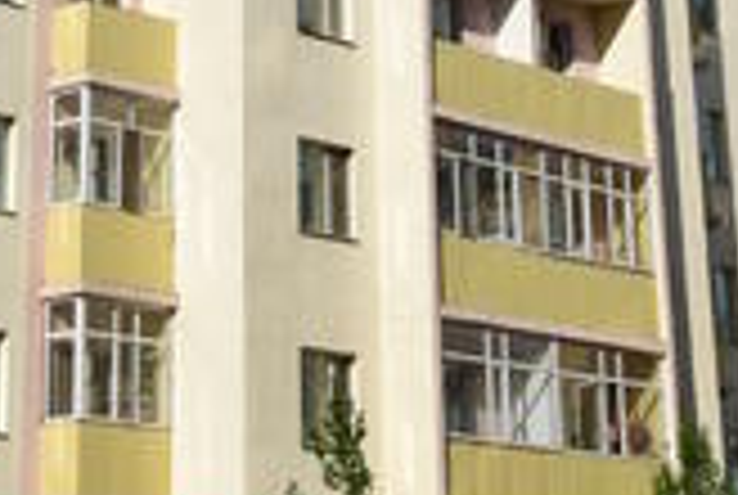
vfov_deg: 9.6
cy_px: -684
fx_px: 2608
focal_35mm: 127
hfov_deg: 16.0
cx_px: 196
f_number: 9
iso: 100
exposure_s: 1/320
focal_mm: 24
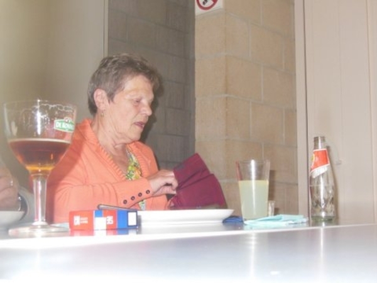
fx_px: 653
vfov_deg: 24.4
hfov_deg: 32.2
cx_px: 188
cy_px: 142
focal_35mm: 60
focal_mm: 10.7
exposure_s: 1/60
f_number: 5
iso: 500
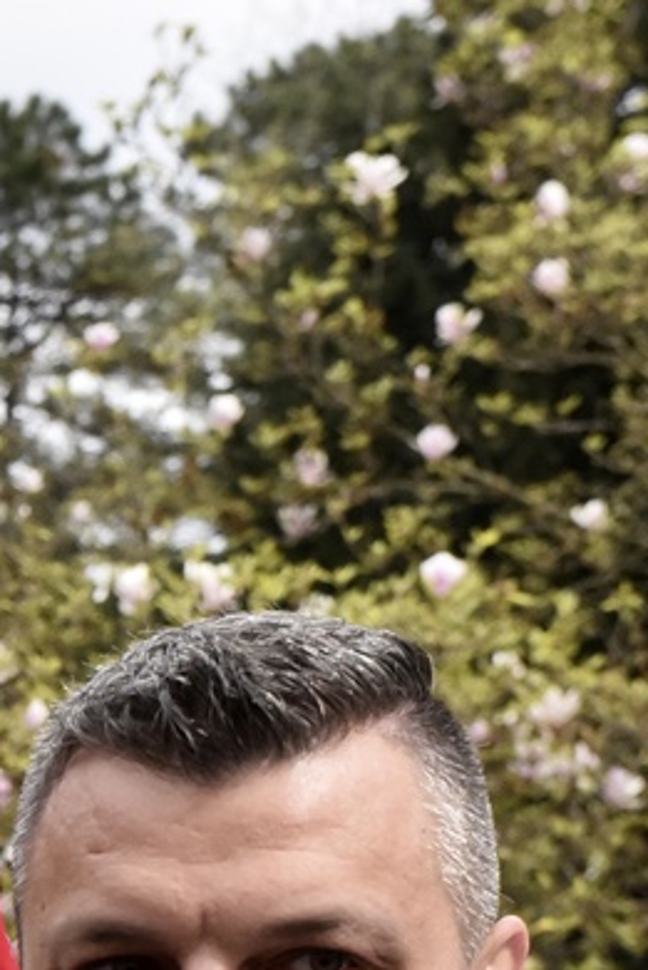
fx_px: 5503
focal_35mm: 204
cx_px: -288
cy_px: 1295
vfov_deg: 9.9
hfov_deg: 6.7
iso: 2200
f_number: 7.1
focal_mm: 52
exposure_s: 1/4000
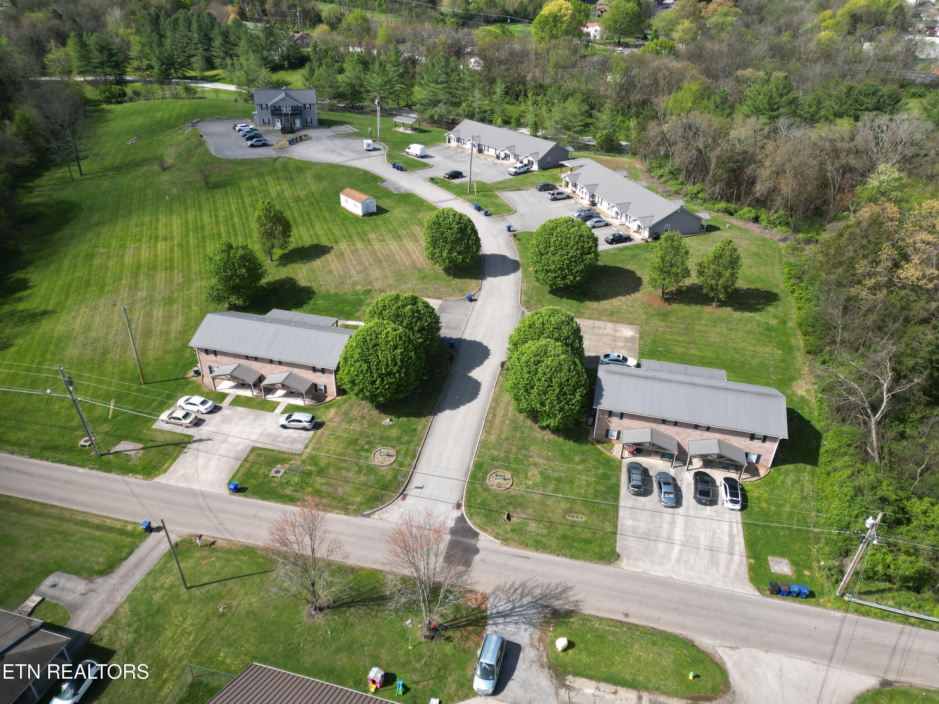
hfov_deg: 71.6
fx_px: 651
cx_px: 470
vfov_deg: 56.8
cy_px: 352
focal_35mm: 24
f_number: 1.7
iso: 100
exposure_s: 1/2000
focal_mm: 6.72
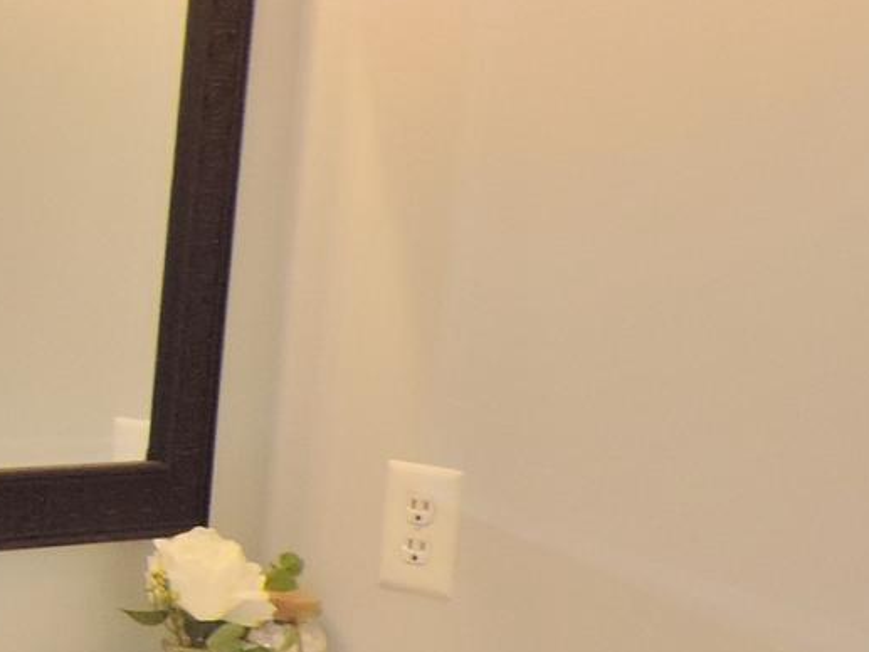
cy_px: 368
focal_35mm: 95
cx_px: -696
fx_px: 2385
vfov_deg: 15.6
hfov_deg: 17.0
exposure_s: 1/40
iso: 280
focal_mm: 4.3
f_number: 3
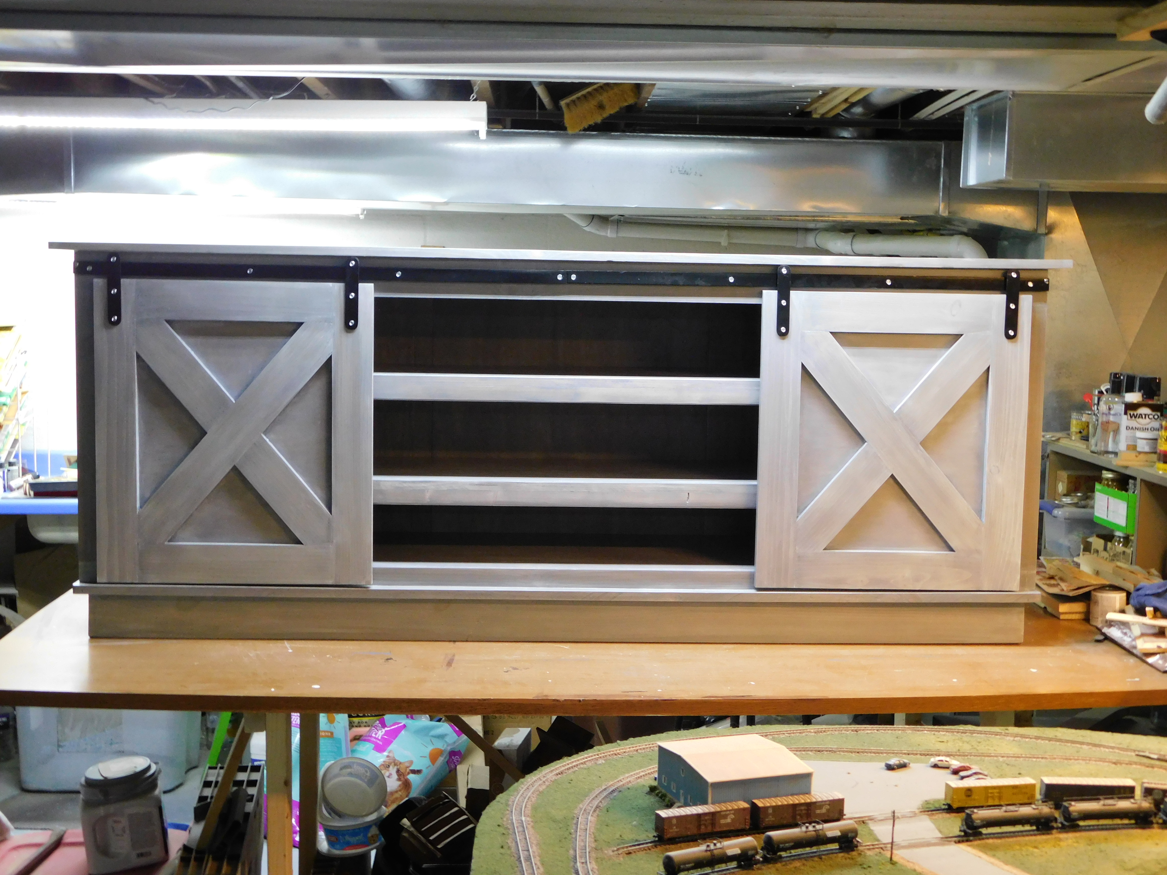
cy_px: 438
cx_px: 584
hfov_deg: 42.1
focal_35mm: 45
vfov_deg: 32.2
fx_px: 1517
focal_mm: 8
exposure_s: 1/10
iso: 400
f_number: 3.7
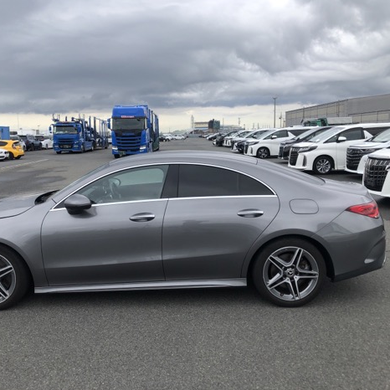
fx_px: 433
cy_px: 194
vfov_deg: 48.5
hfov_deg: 48.4
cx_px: 176
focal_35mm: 34
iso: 20
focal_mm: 3.99
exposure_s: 1/750
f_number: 1.8
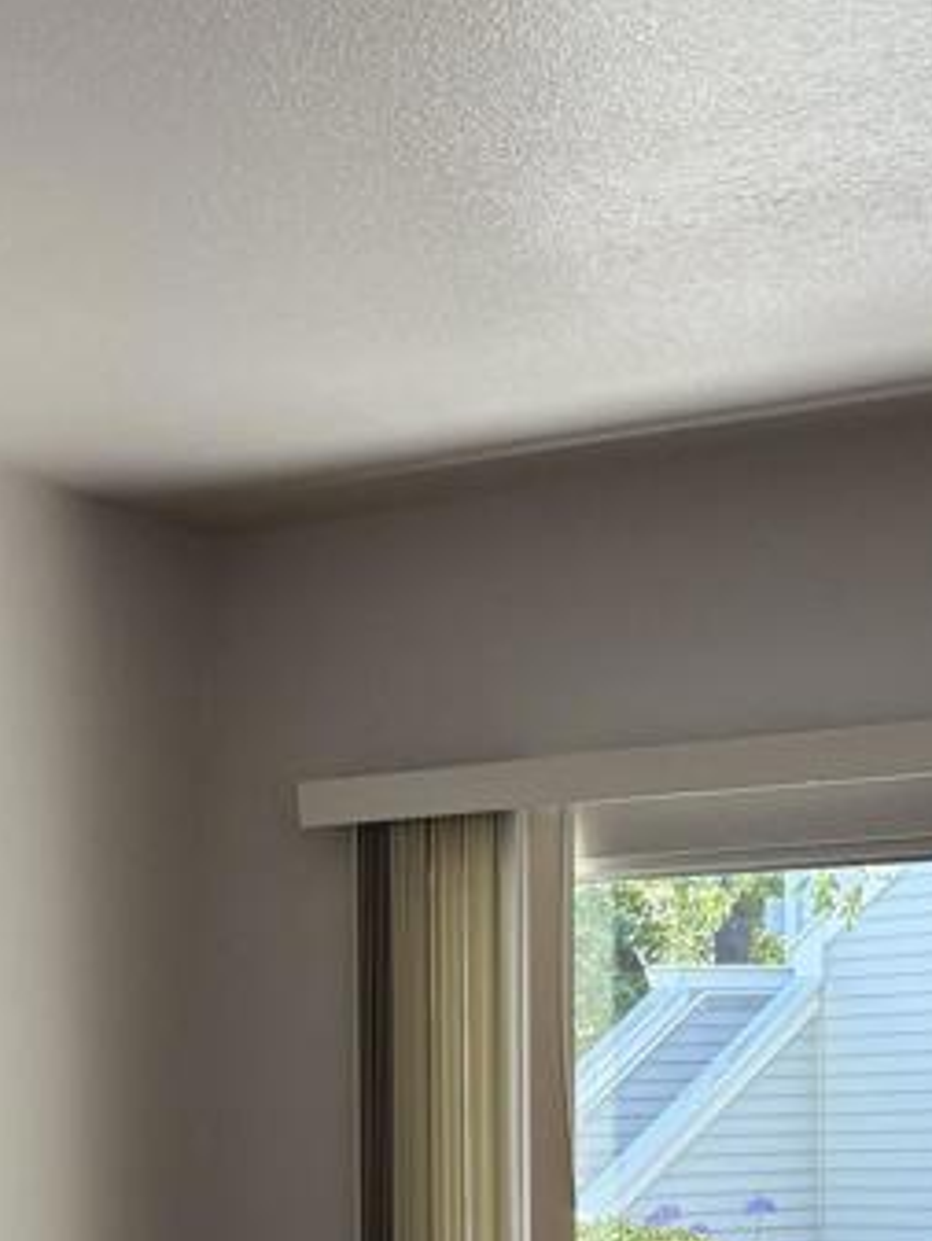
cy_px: 1167
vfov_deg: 23.9
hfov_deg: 17.7
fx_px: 2834
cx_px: -195
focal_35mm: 79
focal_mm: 5.96
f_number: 1.6
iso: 100
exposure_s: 1/181
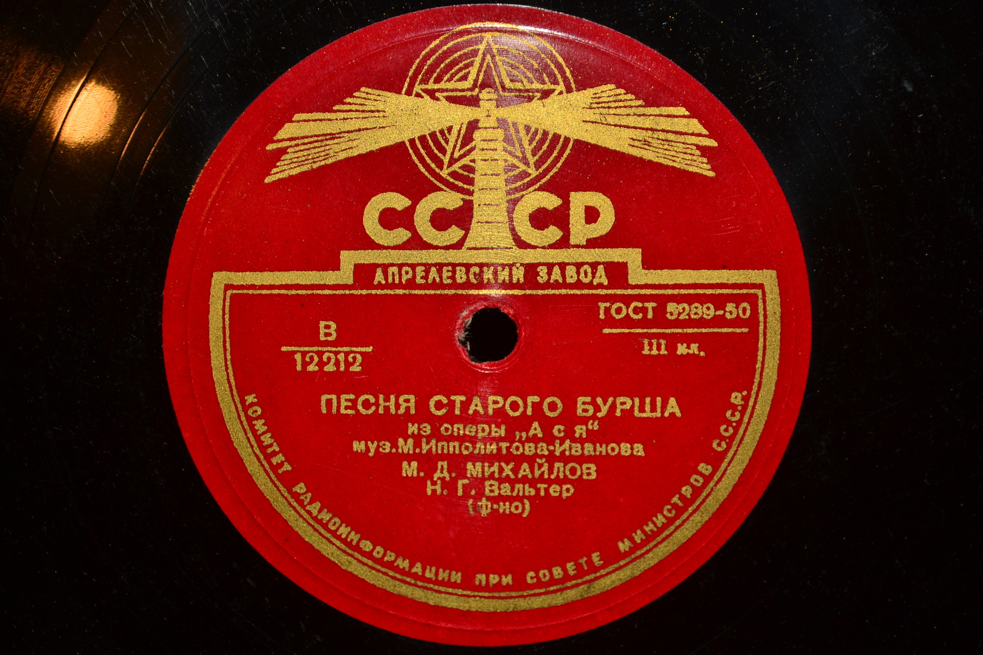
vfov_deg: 16.6
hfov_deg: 24.6
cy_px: 328
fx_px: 2252
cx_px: 492
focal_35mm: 82
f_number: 5.6
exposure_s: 1/60
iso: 100
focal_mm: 55
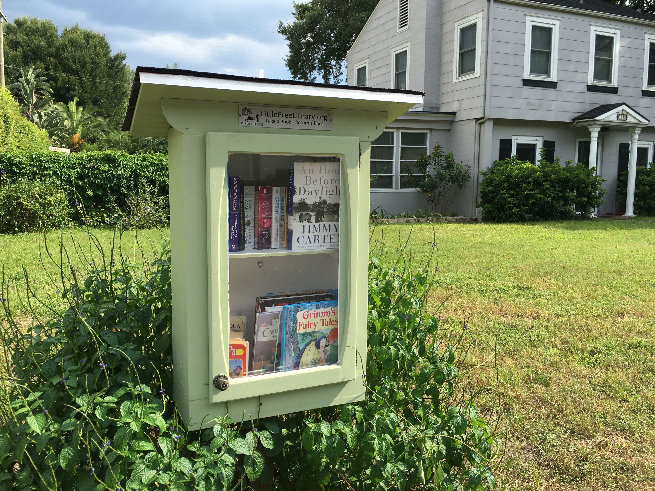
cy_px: 246
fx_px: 549
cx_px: 328
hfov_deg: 61.7
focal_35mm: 29
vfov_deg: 48.2
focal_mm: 4.15
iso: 25
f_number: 2.2
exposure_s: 1/962
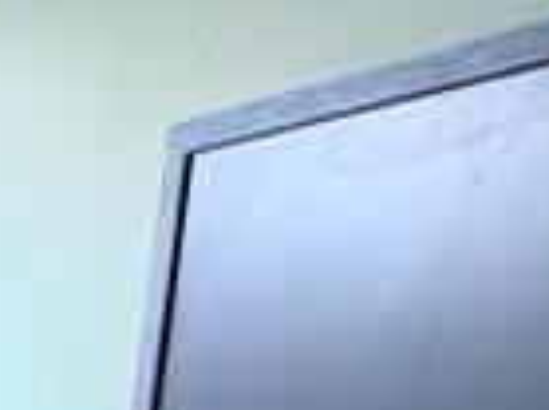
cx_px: -980
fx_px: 1632
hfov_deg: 12.2
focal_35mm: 103
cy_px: 785
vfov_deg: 12.8
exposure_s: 1/100
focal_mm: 2.22
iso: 80
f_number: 2.2
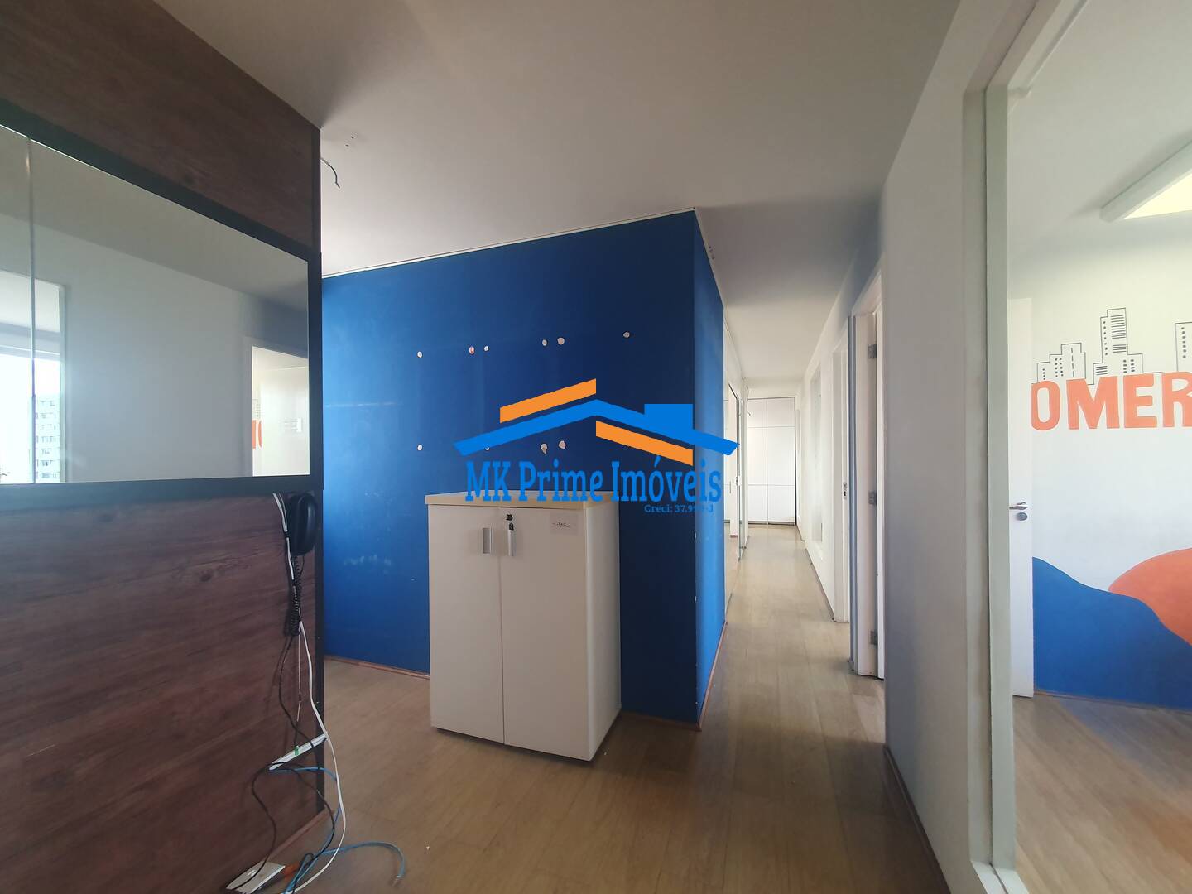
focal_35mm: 13
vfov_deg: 89.9
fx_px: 448
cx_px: 596
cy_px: 447
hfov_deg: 106.2
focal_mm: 1.8
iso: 200
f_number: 2.2
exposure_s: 1/60
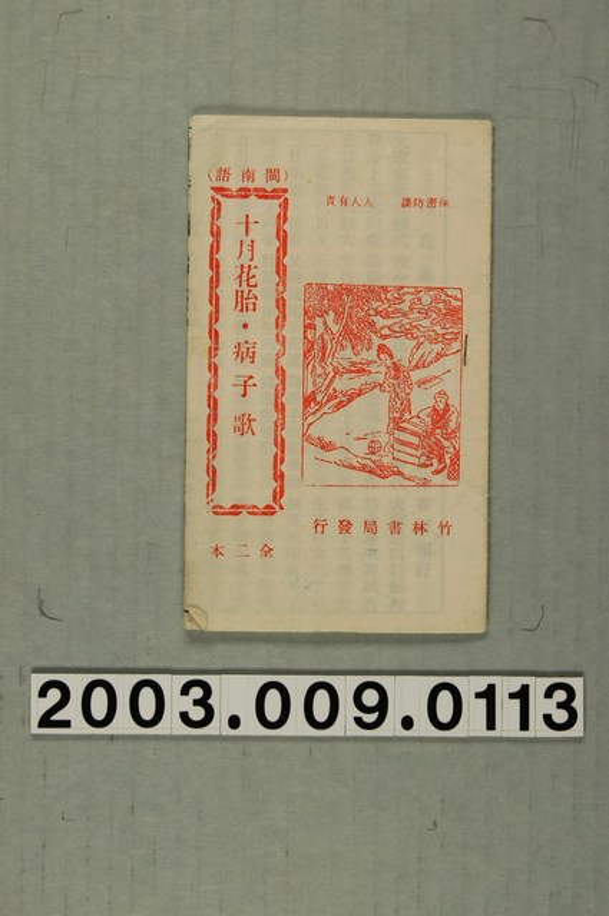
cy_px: 458
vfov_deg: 28.1
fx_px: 1832
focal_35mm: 72
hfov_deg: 18.9
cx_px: 304
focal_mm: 48
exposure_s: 1/60
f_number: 8
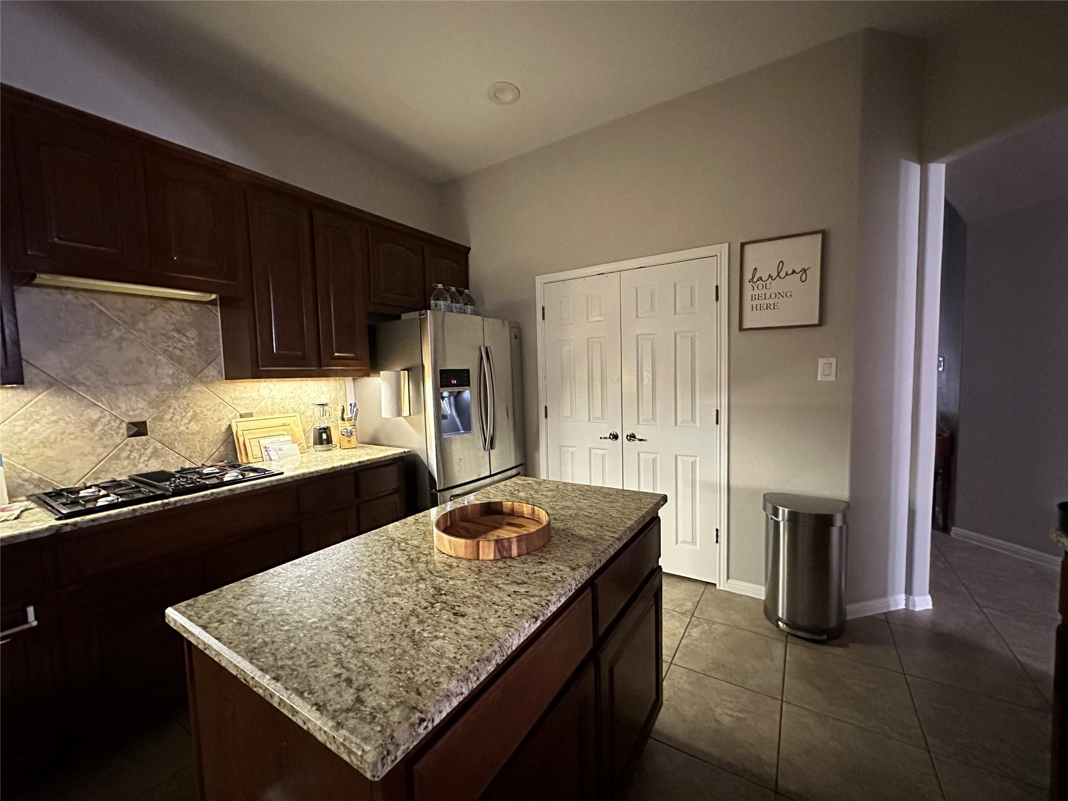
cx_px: 534
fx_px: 432
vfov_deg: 85.7
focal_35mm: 14
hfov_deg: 102.1
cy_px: 400
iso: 2000
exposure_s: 1/30
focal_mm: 2.22
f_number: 2.2
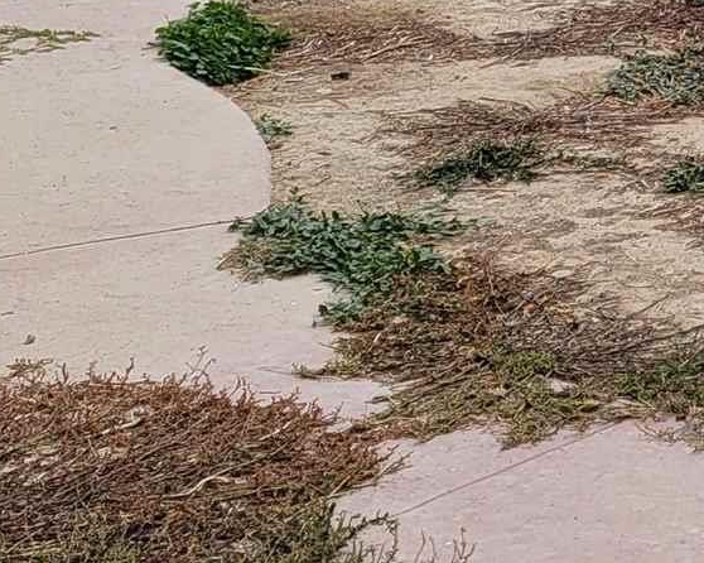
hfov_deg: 13.4
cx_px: 1281
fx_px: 2687
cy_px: -335
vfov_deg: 11.4
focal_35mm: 129
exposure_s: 1/400
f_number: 1.8
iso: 16
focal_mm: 6.7
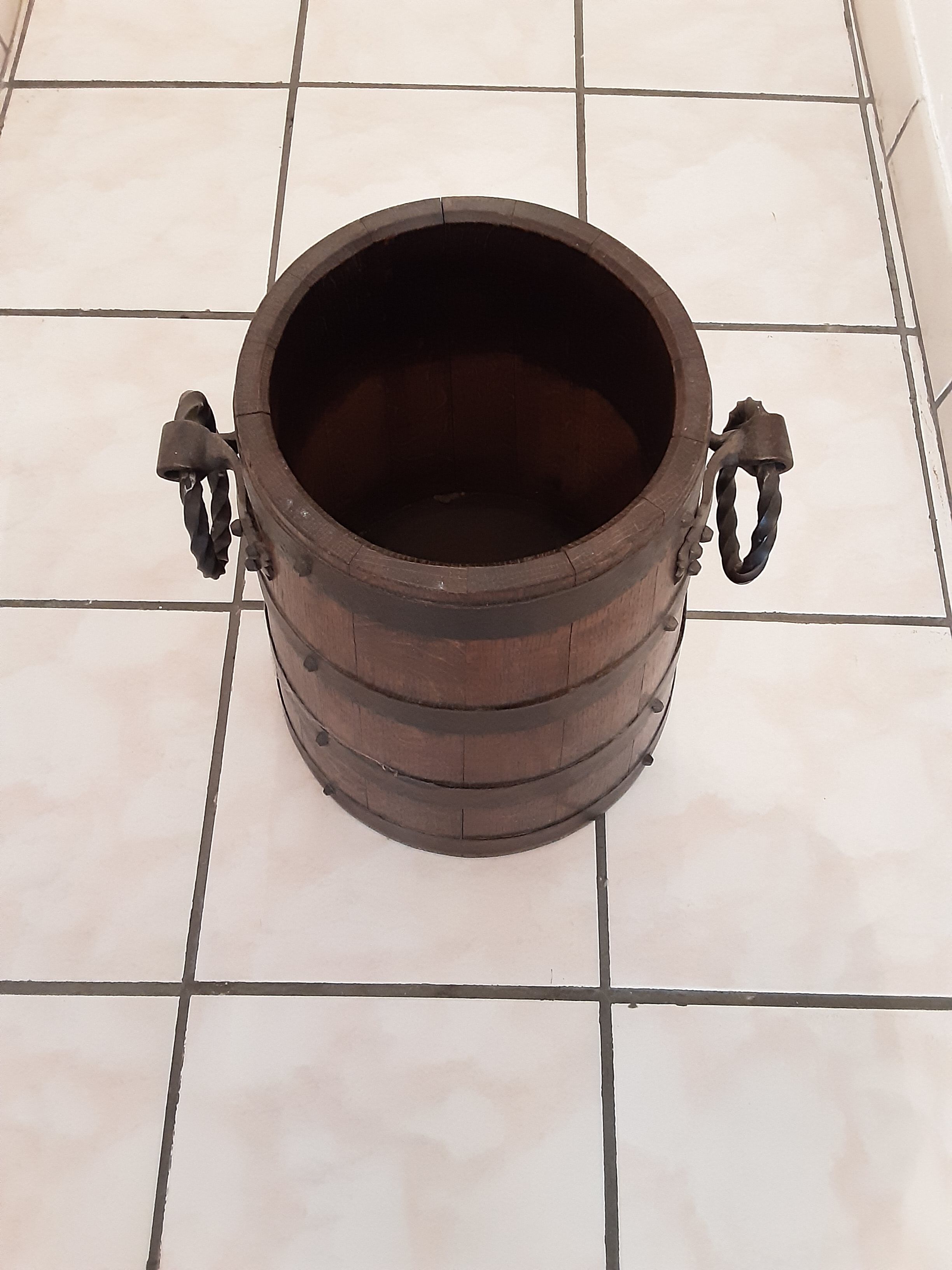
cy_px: 635
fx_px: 1027
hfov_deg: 49.7
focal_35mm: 28
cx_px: 476
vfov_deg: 63.4
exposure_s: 1/25
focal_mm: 2.9
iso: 320
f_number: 1.9
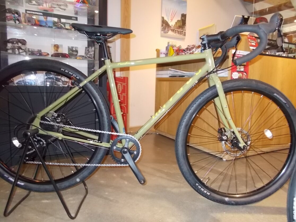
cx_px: 148
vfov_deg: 53.1
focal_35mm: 26
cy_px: 111
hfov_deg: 67.3
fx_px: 222
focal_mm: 4.6
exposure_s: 1/25
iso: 360
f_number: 3.2
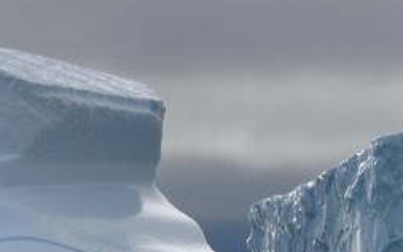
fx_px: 9191
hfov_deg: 2.5
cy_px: 383
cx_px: -820
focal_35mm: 837
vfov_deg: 1.6
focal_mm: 130
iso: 200
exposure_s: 1/320
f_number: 13
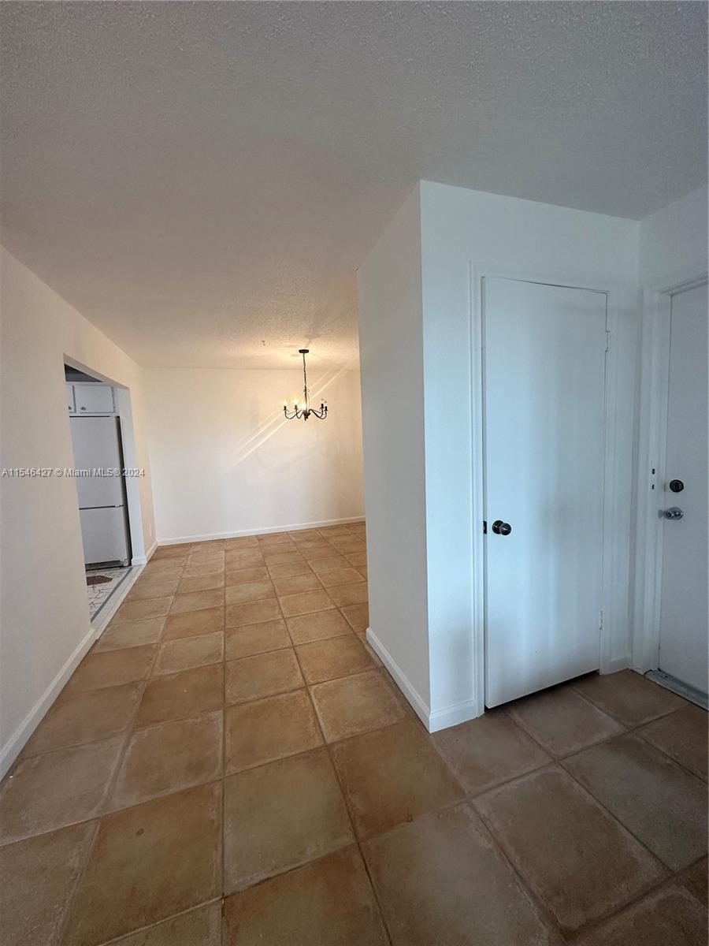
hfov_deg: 85.7
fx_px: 382
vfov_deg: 102.1
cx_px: 354
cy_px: 473
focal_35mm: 14
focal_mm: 2.22
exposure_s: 1/120
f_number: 2.2
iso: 200
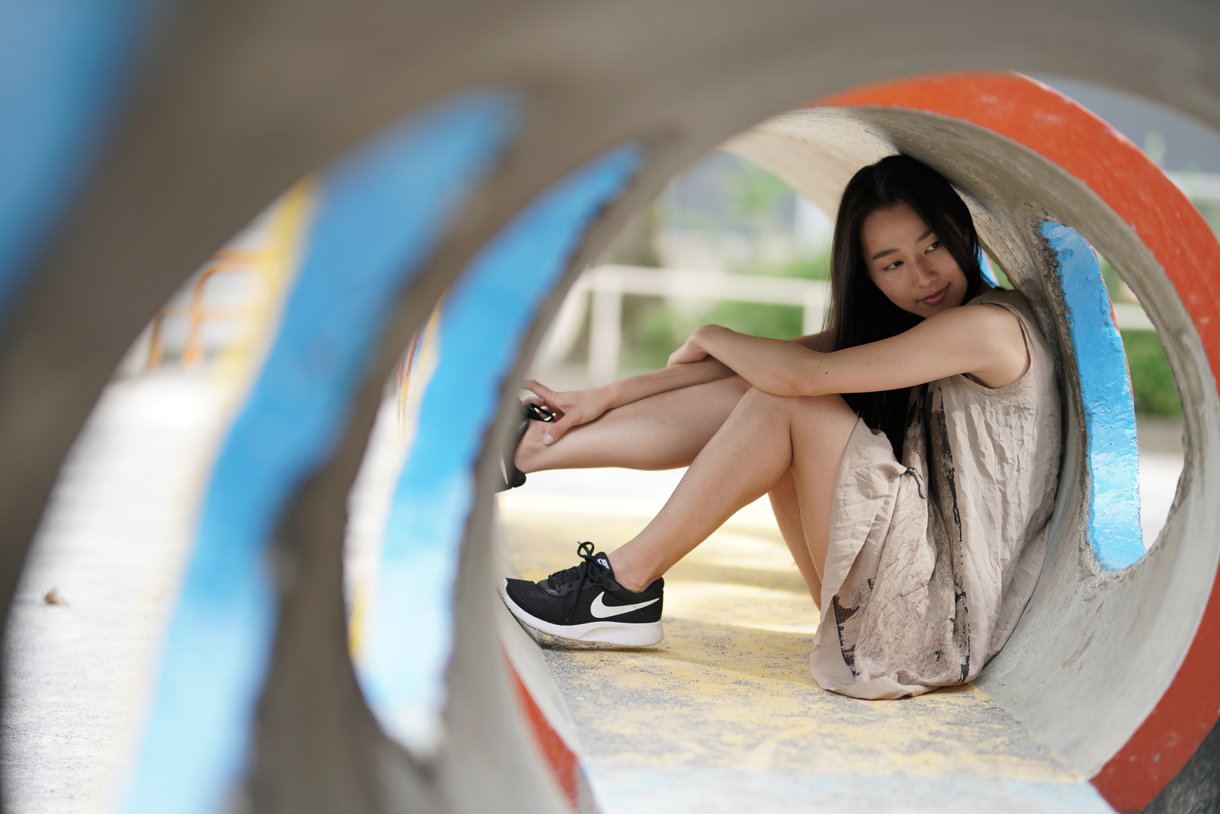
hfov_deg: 23.9
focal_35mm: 85
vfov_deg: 16.1
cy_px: 407
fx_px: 2881
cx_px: 610
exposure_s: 1/1600
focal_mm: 85
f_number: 1.4
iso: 200
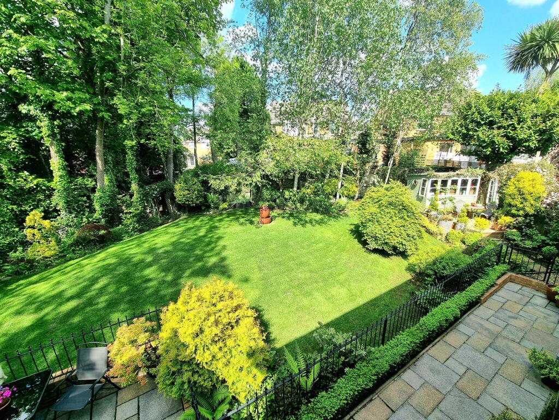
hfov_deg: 106.2
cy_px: 210
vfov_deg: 89.9
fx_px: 210
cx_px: 280
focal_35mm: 13
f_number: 2.2
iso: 50
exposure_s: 1/769
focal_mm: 2.2
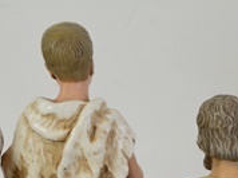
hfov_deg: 13.4
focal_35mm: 146
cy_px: 266
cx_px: 230
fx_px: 1002
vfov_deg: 9.8
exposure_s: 1/125
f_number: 5.6
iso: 400
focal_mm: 30
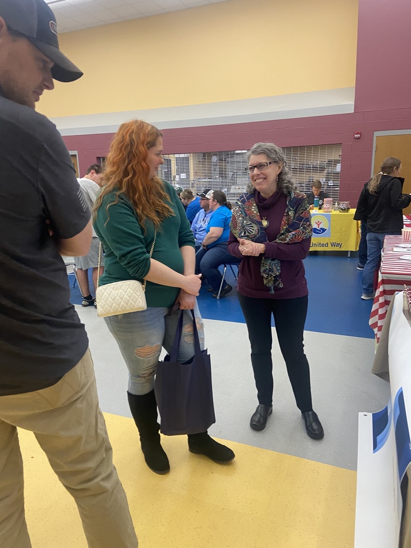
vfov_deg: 67.3
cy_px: 274
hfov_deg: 53.1
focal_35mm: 26
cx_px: 206
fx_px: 412
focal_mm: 4.25
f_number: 1.8
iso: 250
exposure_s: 1/60
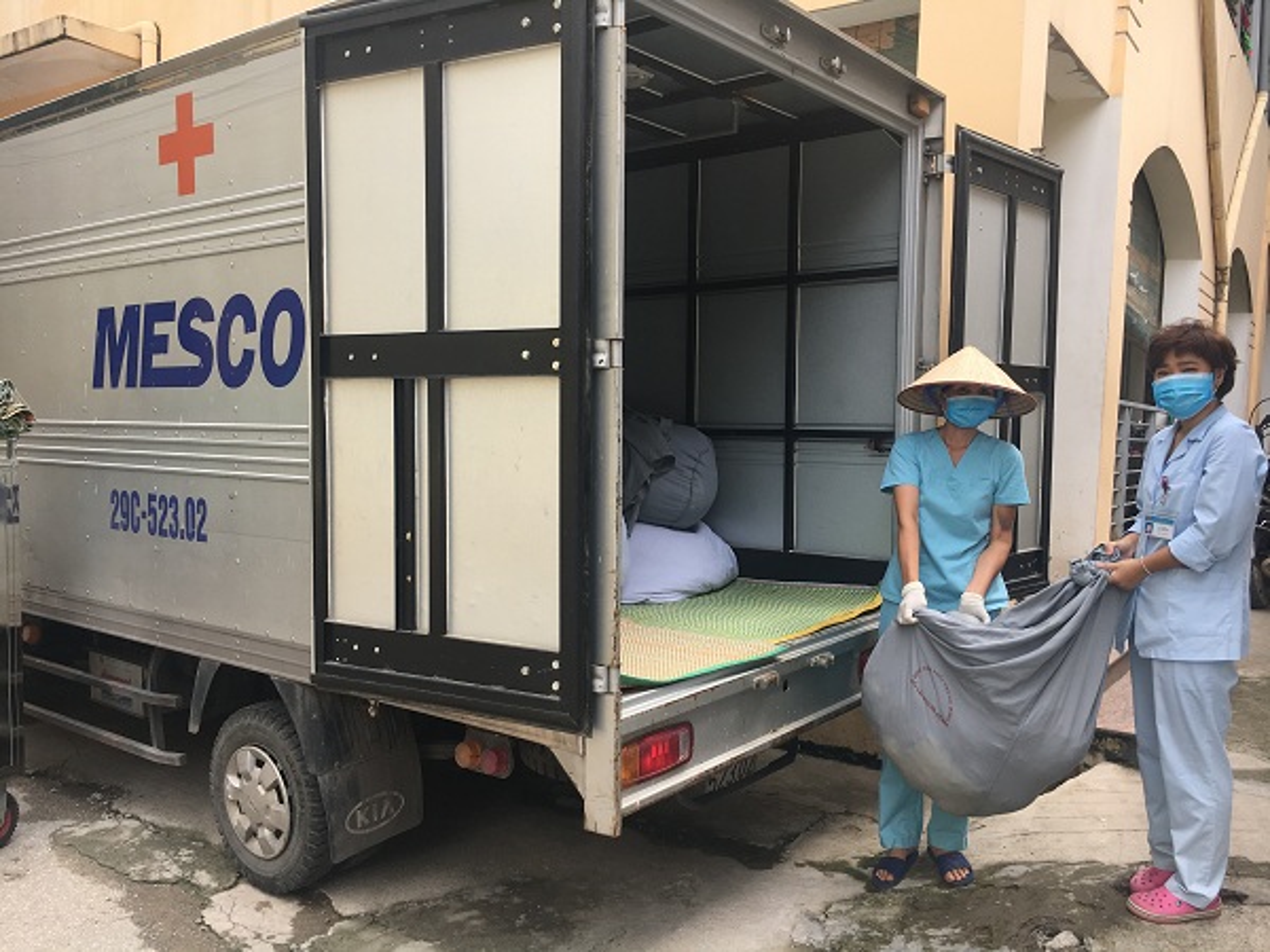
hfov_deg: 61.7
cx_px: 635
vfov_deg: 48.2
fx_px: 1064
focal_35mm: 29
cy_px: 476
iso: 25
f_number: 2.2
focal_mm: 4.15
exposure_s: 1/348
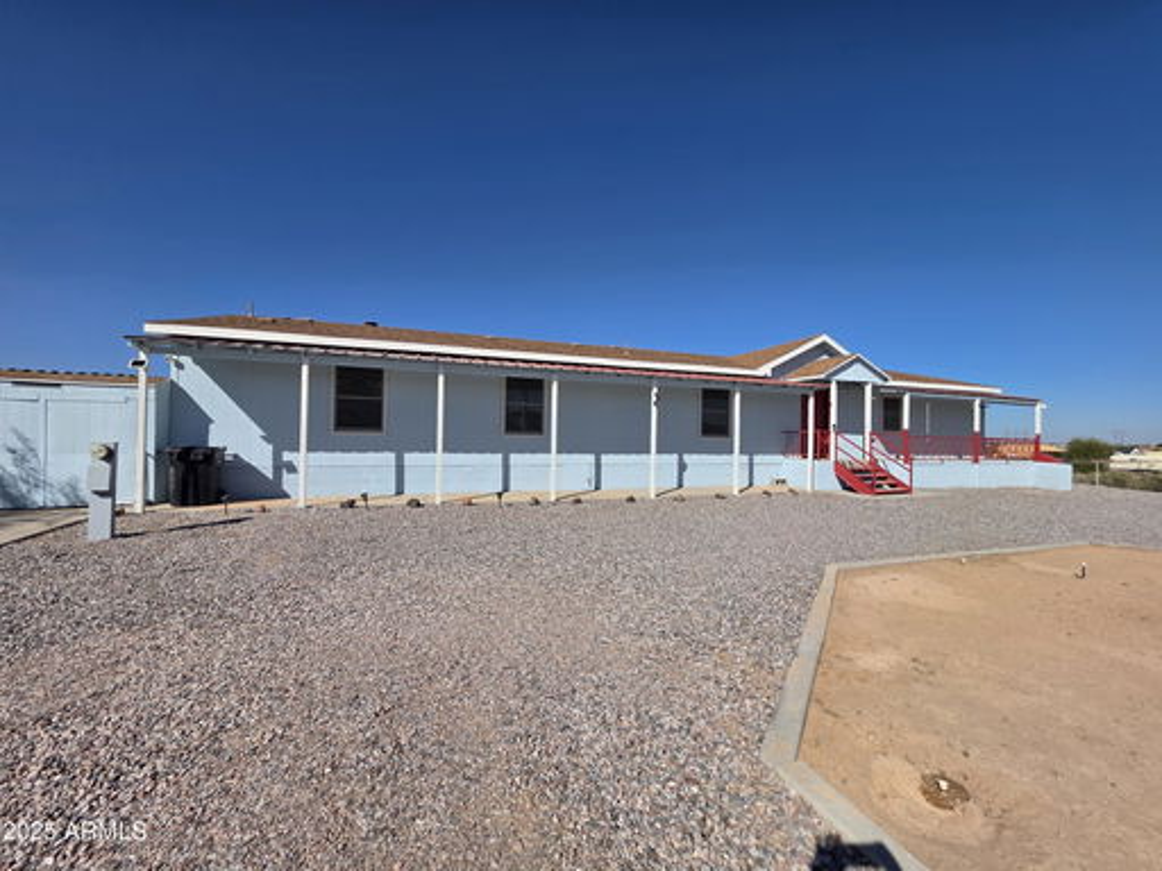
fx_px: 436
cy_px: 436
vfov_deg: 89.9
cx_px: 581
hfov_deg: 106.2
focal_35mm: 13
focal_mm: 2.2
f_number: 1.9
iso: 40
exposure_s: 1/4313
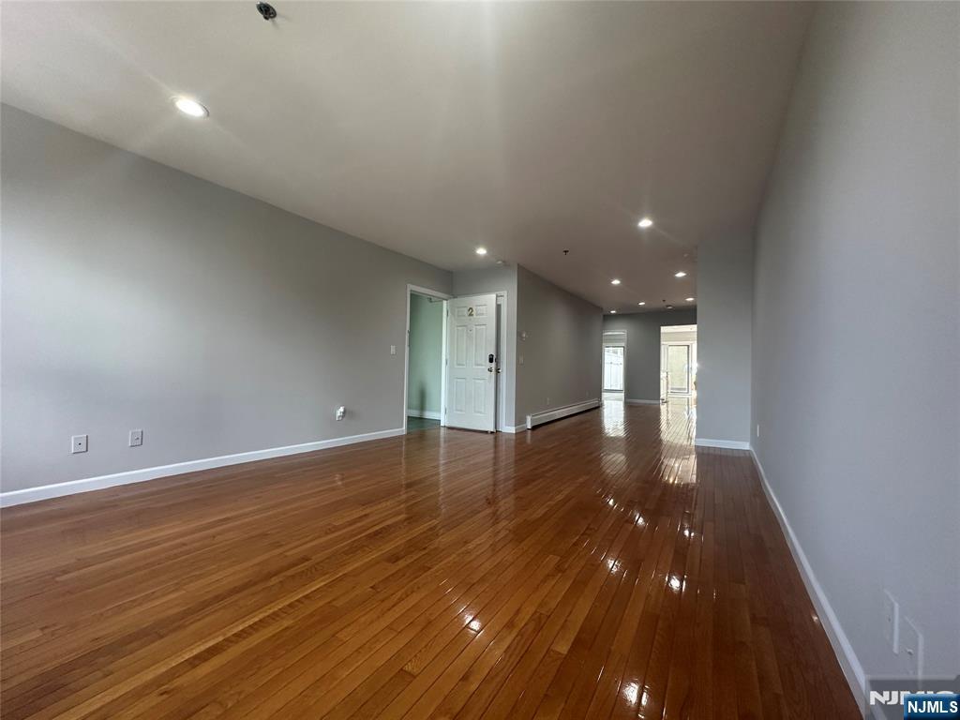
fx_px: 388
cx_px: 480
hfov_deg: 102.1
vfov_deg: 85.7
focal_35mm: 14
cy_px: 360
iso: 200
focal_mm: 2.22
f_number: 2.2
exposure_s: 1/120
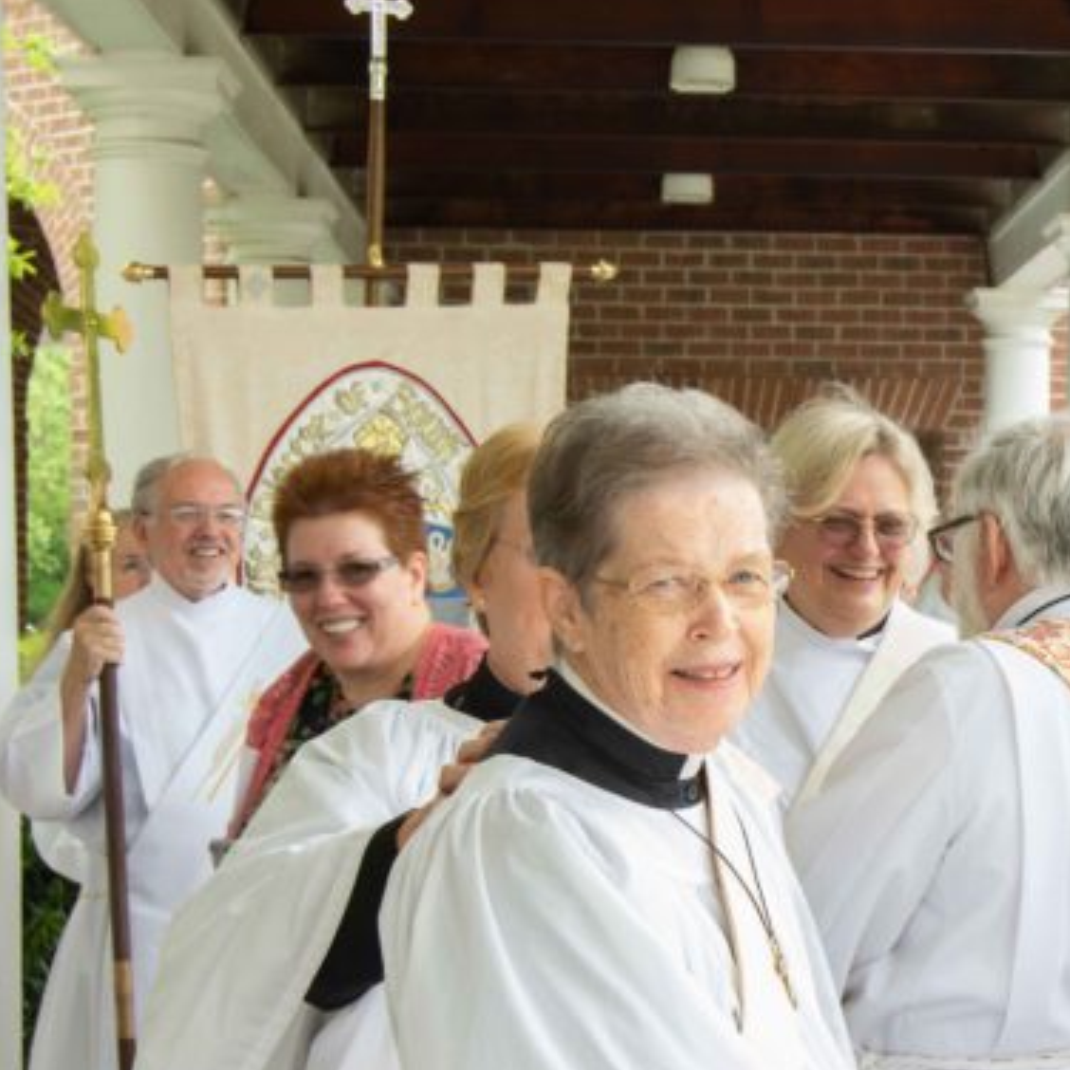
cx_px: 990
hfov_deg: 17.3
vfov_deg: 17.5
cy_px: 720
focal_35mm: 99
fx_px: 3462
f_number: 8
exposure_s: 1/200
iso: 1250
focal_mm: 38
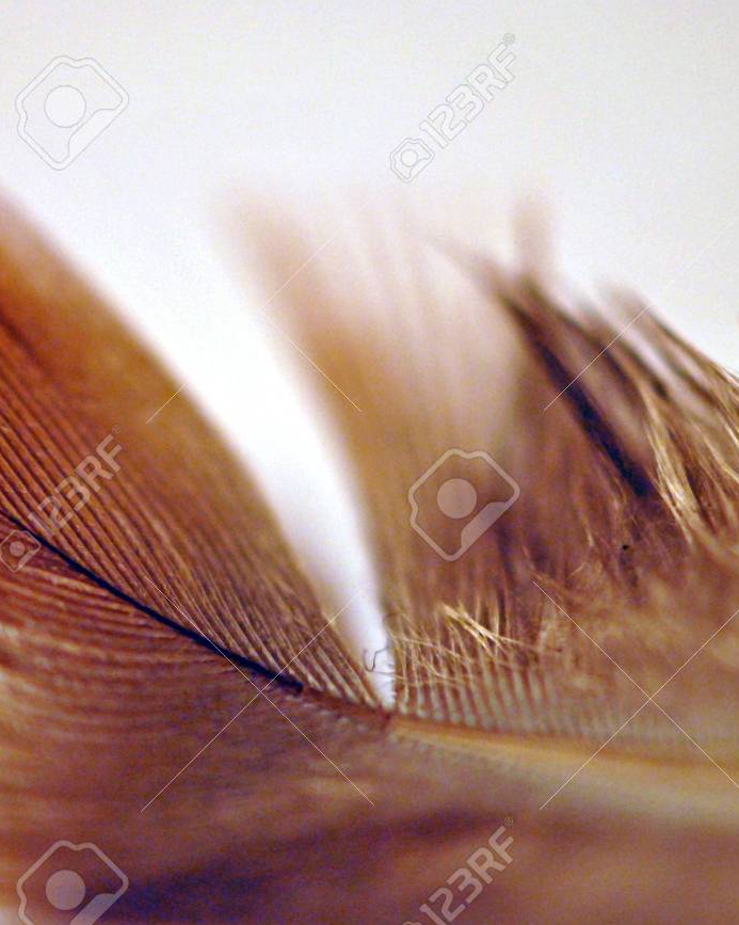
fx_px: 4916
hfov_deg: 8.6
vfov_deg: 10.7
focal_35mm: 180
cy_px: 463
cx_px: 259
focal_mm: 85
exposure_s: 1/125
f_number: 5
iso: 1600
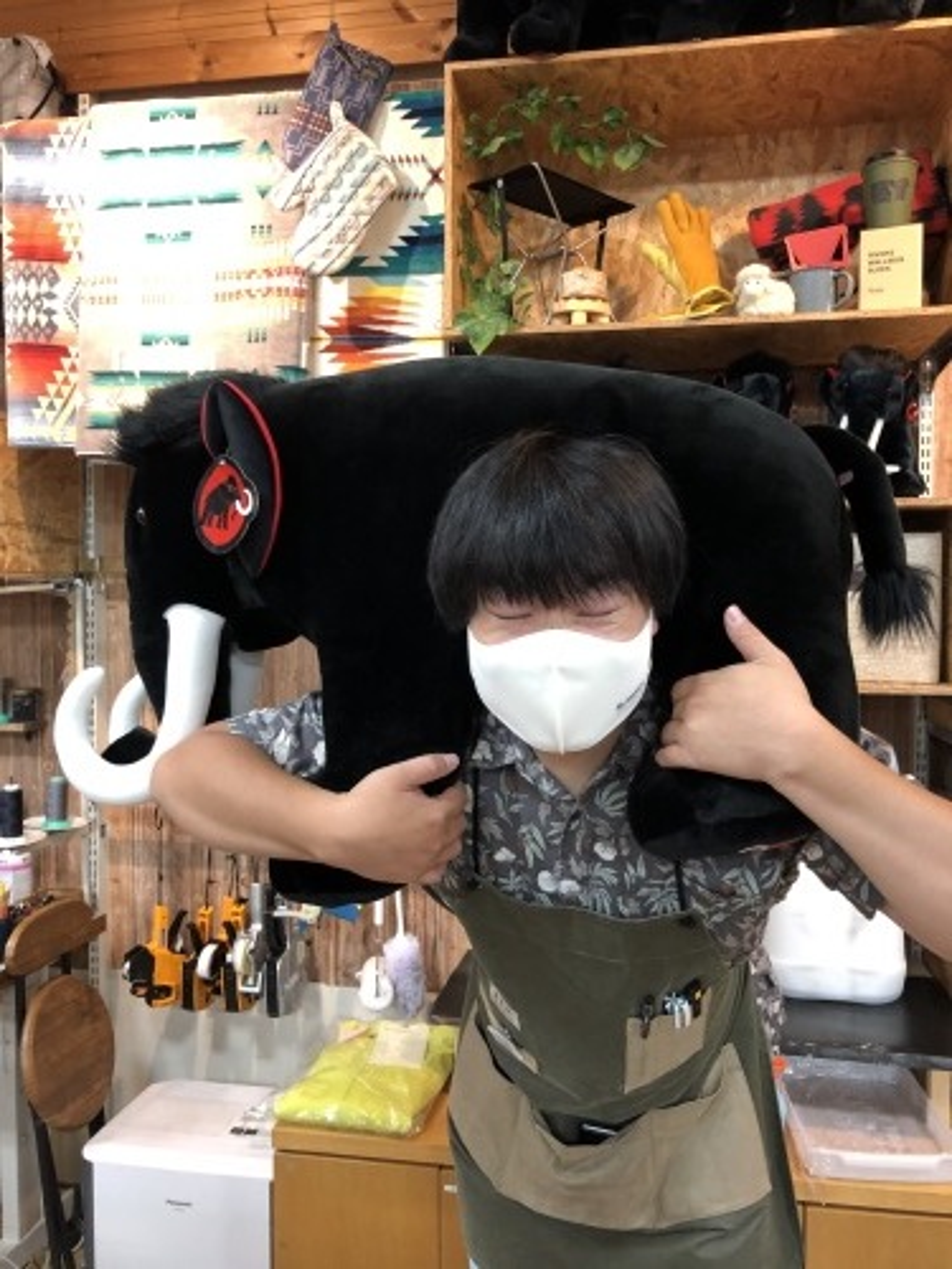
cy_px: 634
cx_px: 476
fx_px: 1027
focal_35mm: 28
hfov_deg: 49.7
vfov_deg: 63.4
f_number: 1.8
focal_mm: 3.99
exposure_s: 1/17
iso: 50
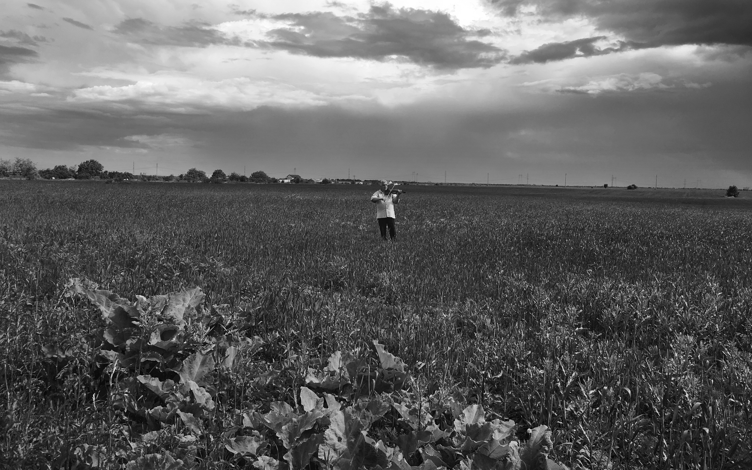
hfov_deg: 61.2
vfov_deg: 40.5
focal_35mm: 31
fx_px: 635
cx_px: 376
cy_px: 199
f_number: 2.2
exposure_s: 1/1326
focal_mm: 4.15
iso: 25
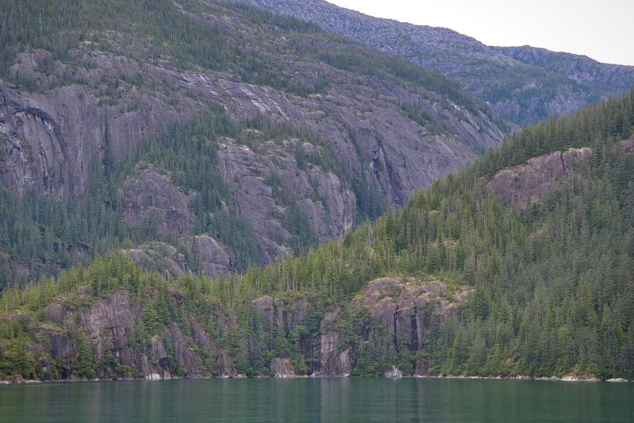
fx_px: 1462
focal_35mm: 83
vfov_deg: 16.5
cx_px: 310
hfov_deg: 24.5
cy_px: 176
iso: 100
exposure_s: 1/125
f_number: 4.5
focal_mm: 65
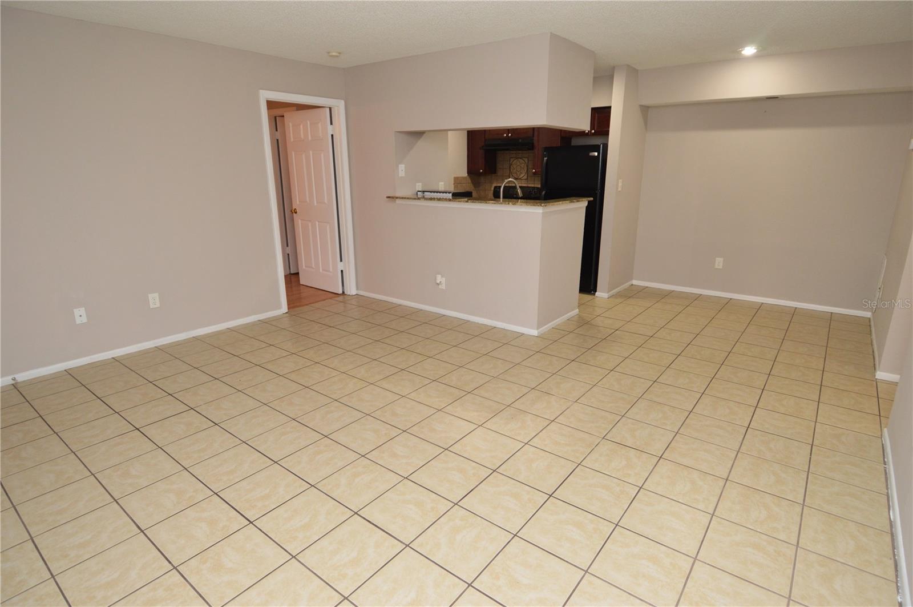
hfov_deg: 90.1
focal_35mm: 18
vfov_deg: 67.3
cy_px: 304
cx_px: 456
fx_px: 456
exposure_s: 1/60
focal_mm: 12
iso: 500
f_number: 4
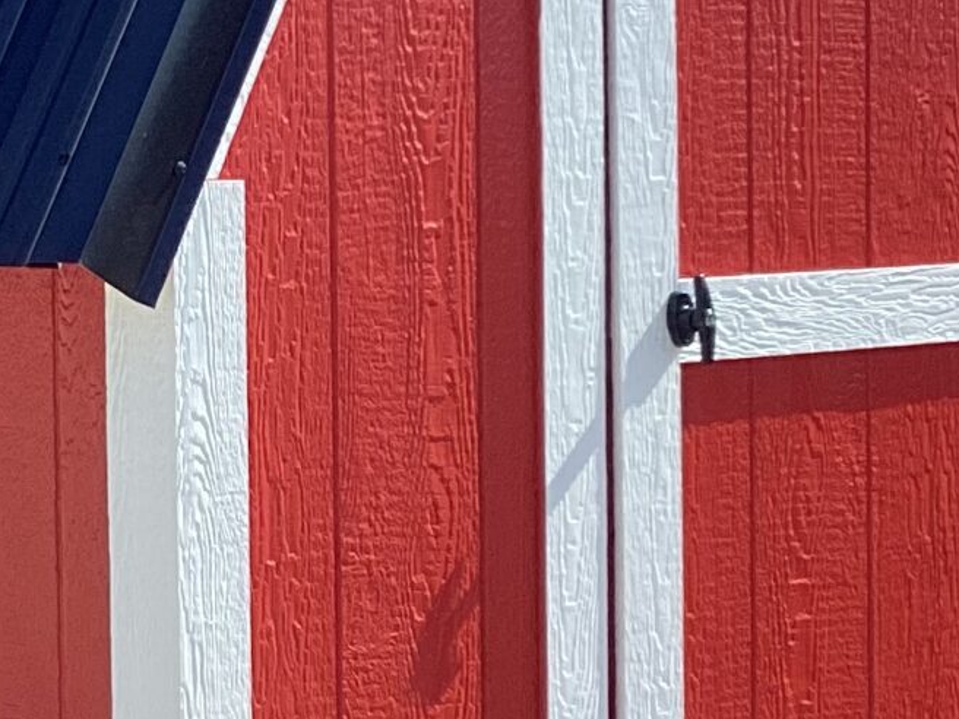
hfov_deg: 16.2
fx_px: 3352
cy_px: 326
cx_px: 221
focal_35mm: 121
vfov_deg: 12.2
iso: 25
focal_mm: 3.3
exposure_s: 1/652
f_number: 2.4
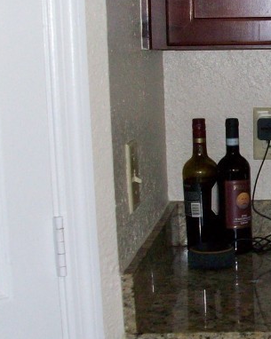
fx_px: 893
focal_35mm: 89
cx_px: 402
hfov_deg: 15.9
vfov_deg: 21.5
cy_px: 134
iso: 160
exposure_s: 1/60
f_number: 2.8
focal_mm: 5.7
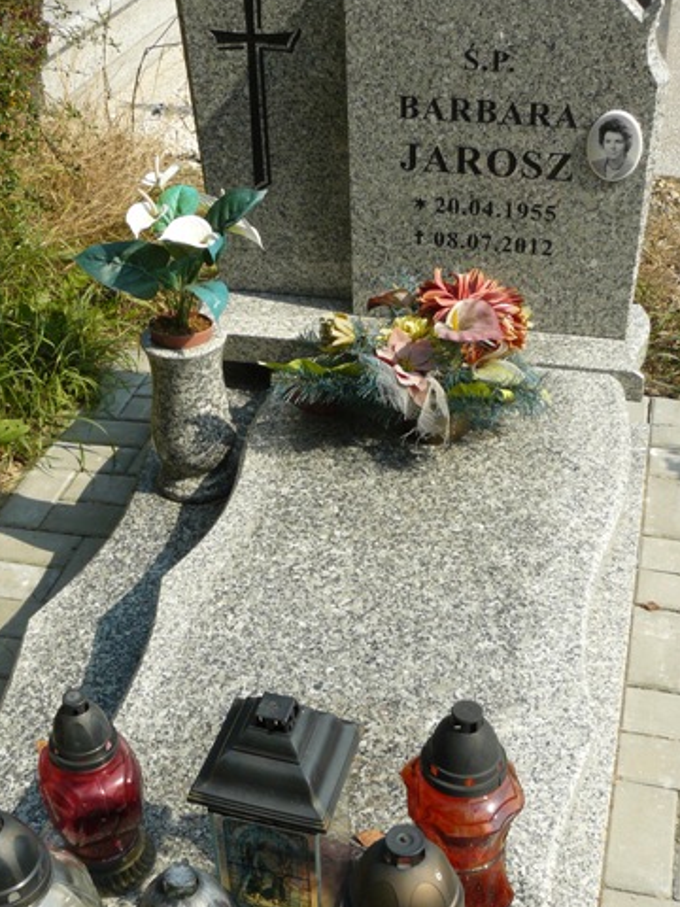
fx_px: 1257
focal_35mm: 48
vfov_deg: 39.6
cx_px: 276
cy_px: 484
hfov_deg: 30.2
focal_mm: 6
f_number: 5.6
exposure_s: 1/320
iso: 100
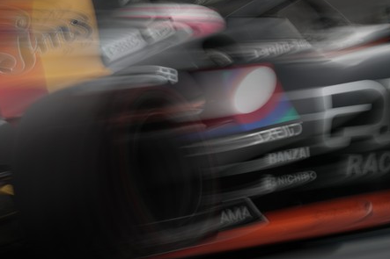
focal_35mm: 801
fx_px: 8674
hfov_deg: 2.6
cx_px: 141
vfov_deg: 1.7
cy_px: 76
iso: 50
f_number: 20
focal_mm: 493
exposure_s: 1/8
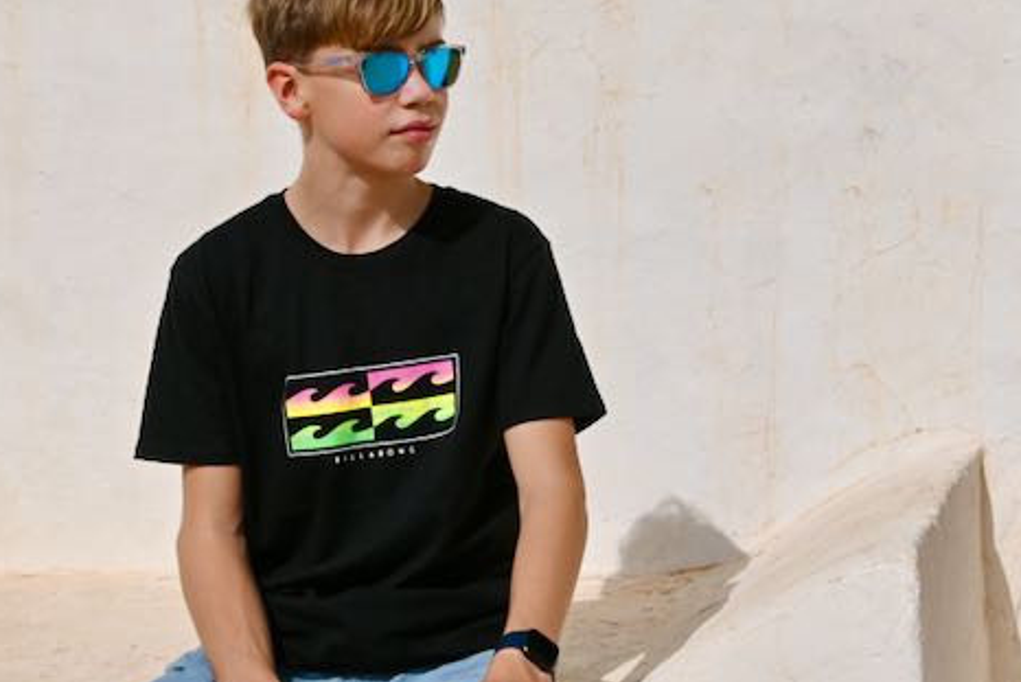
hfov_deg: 22.6
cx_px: 1122
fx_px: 2411
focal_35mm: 85
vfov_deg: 16.1
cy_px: 239
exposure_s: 1/500
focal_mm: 24
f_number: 8
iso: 100
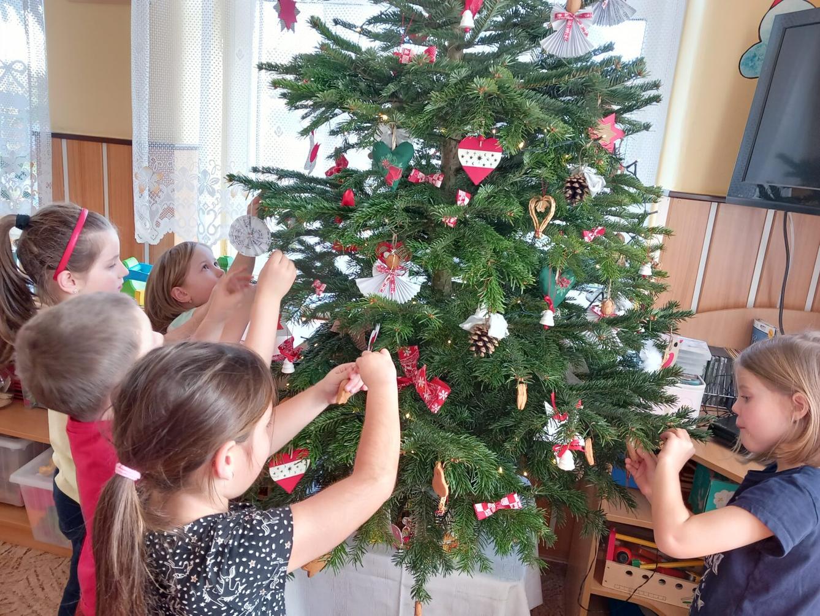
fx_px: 640
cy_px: 308
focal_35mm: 27
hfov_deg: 65.3
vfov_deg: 51.4
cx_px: 410
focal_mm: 4
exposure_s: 1/50
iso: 160
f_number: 1.8
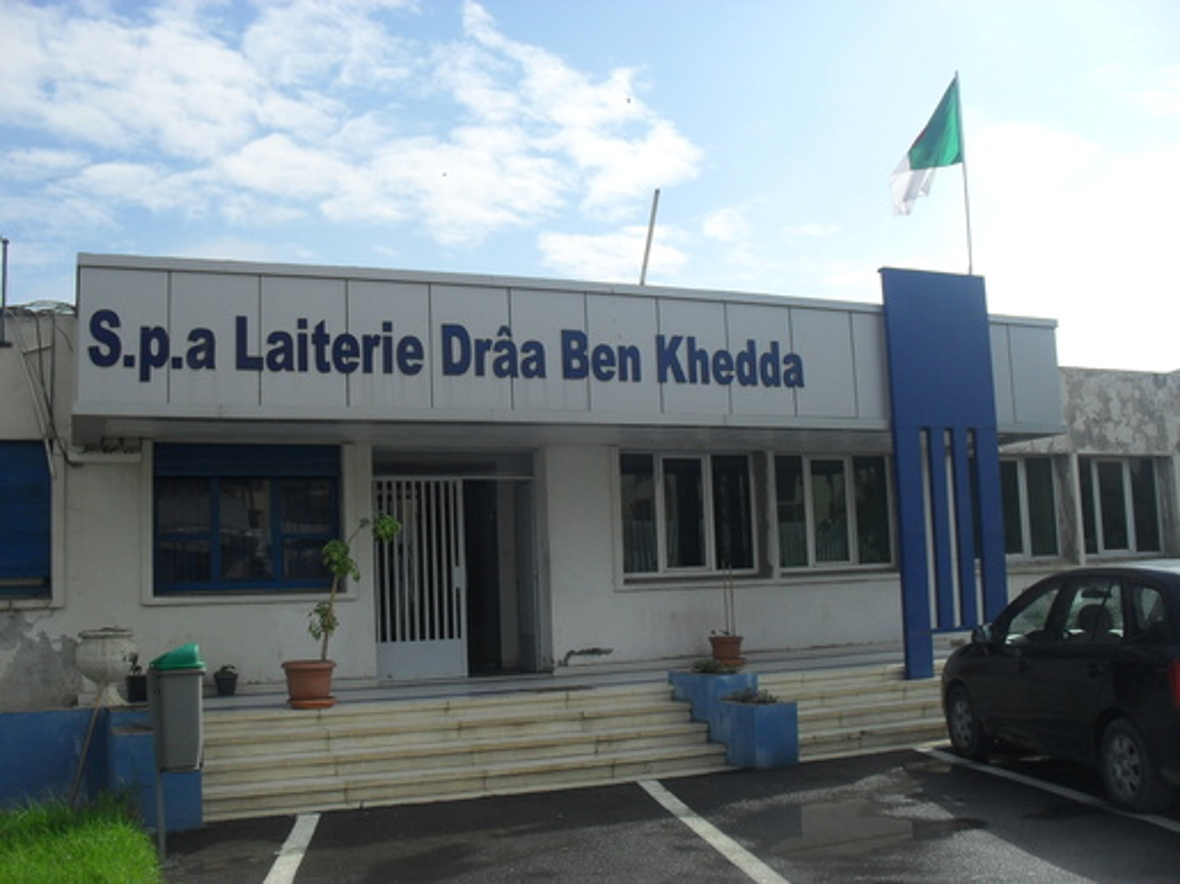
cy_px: 442
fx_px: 1193
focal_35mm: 35
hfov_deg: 52.6
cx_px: 590
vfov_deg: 40.7
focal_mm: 6.3
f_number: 8.4
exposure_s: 1/250
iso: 100
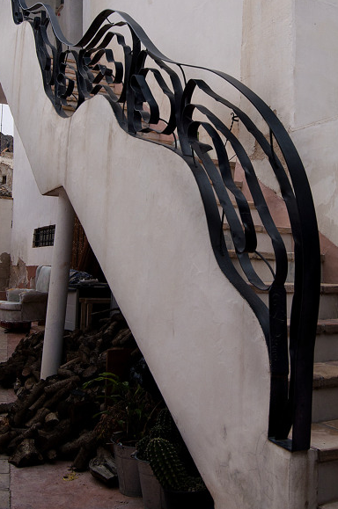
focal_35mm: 42
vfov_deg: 45.7
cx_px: 194
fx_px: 594
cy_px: 165
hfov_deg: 31.7
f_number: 8
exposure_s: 1/250
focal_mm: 18
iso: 200
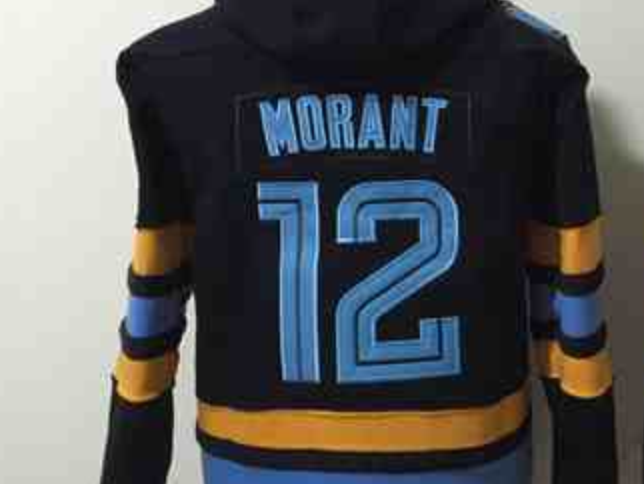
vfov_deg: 23.2
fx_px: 1173
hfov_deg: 29.2
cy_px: 153
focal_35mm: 63
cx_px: 608
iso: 200
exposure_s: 1/8
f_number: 2.2
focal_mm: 4.15
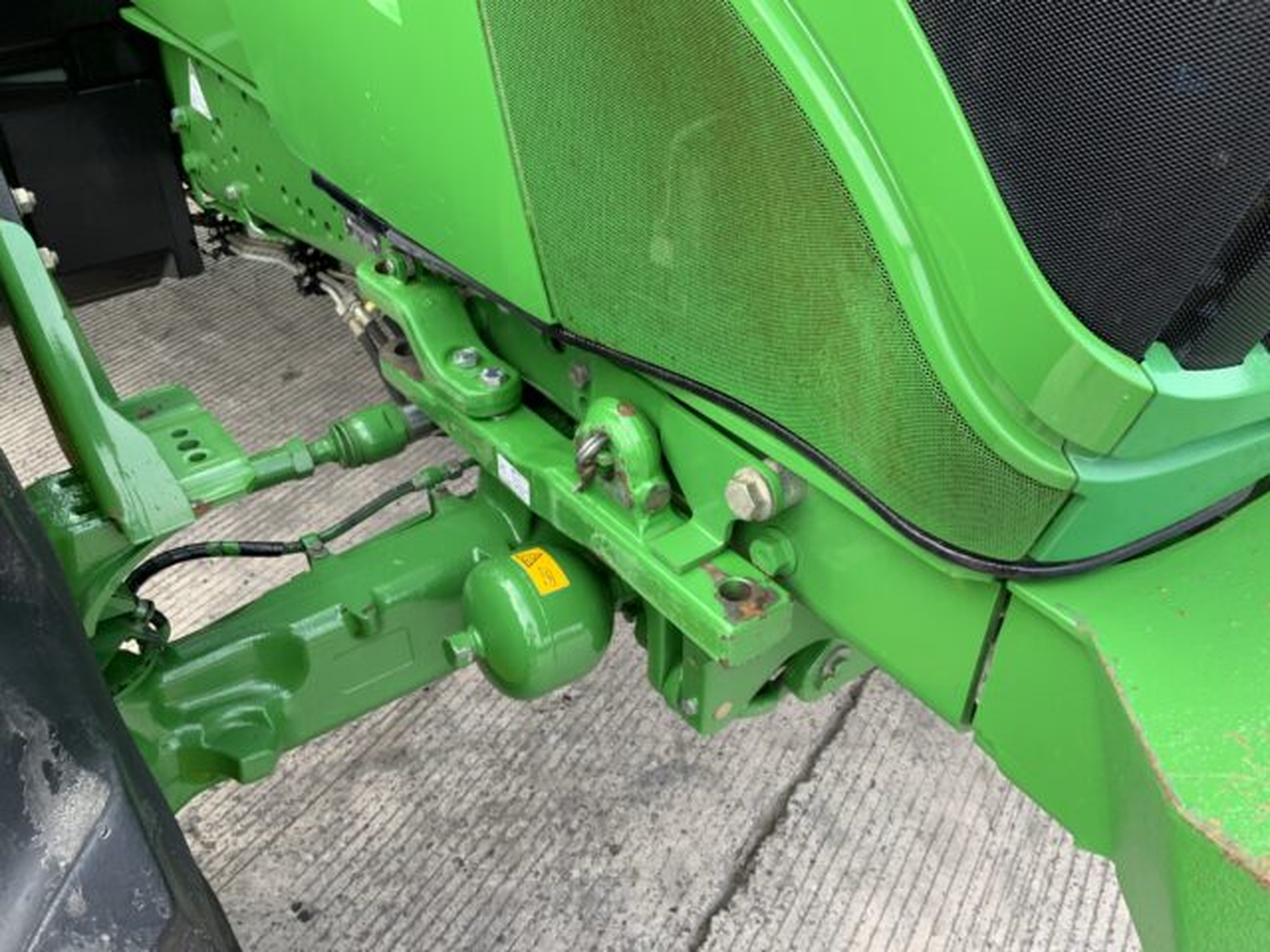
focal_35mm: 29
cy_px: 476
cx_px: 635
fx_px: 1064
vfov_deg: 48.2
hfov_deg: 61.7
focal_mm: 3
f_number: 1.8
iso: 25
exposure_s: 1/122
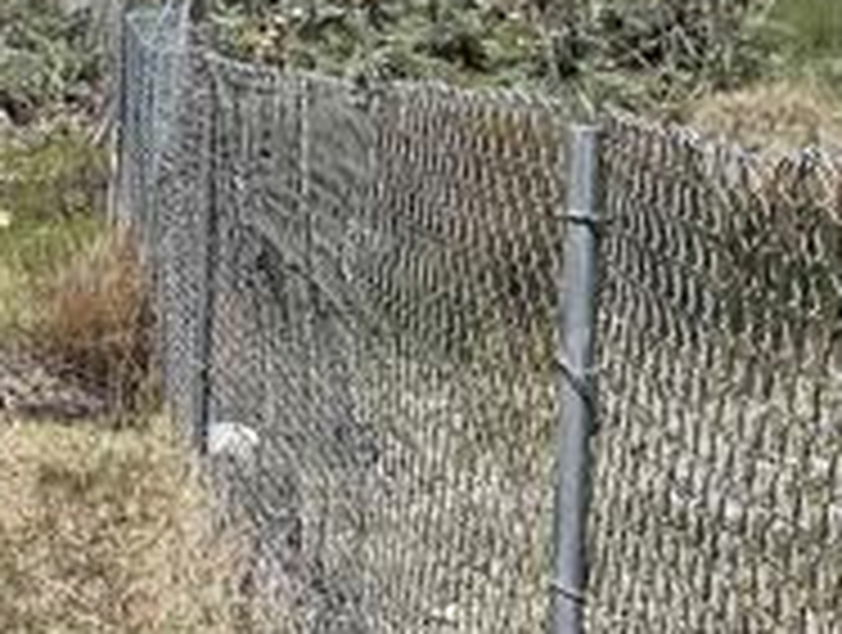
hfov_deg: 18.4
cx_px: -270
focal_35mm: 99
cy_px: -139
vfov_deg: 14.5
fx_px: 2413
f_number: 1.8
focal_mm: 3
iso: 20
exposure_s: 1/2141
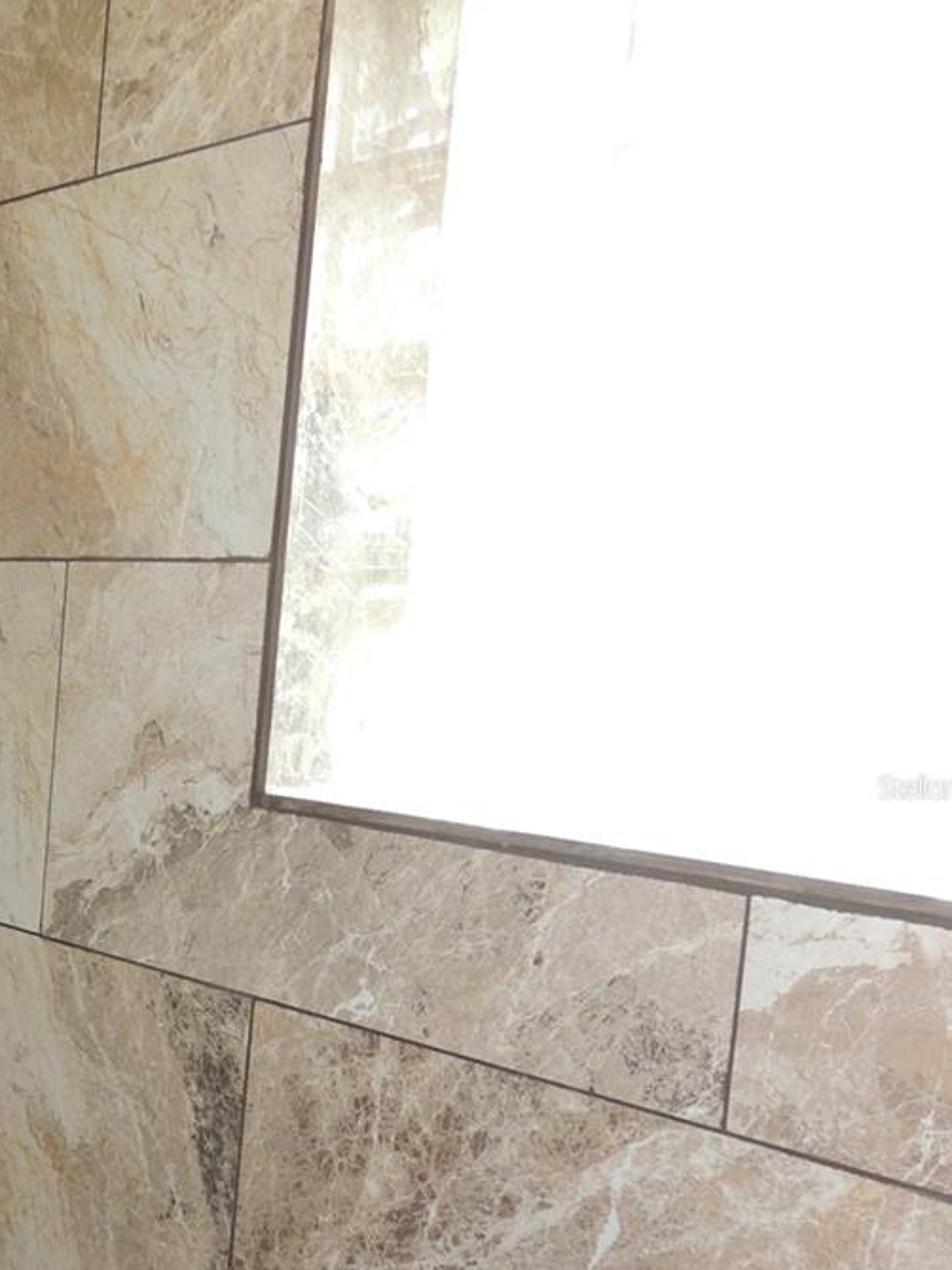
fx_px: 1578
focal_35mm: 43
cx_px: 159
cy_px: 787
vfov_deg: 43.6
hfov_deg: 32.4
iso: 280
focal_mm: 4.3
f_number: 3
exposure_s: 1/40
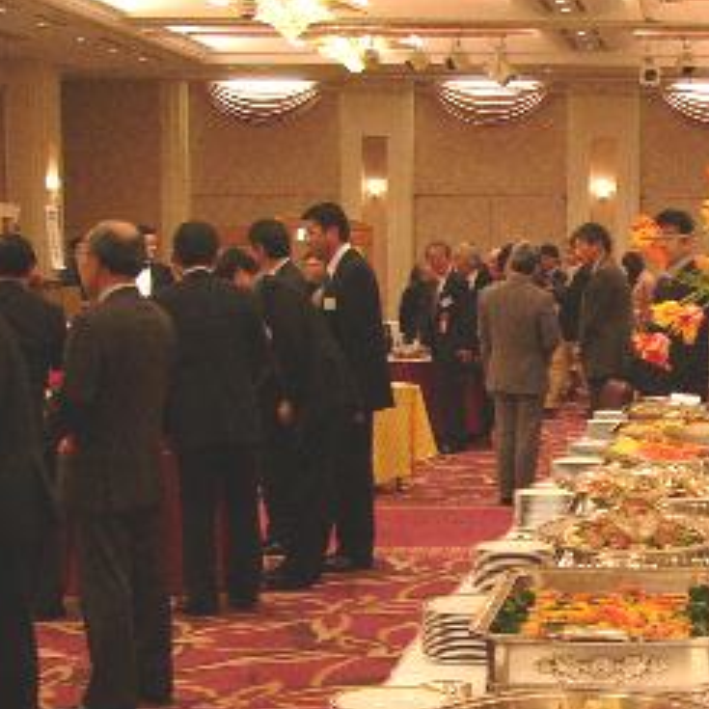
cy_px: 547
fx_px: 1923
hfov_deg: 19.5
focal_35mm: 83
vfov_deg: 20.7
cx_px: 877
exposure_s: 1/25
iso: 100
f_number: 2.8
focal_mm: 6
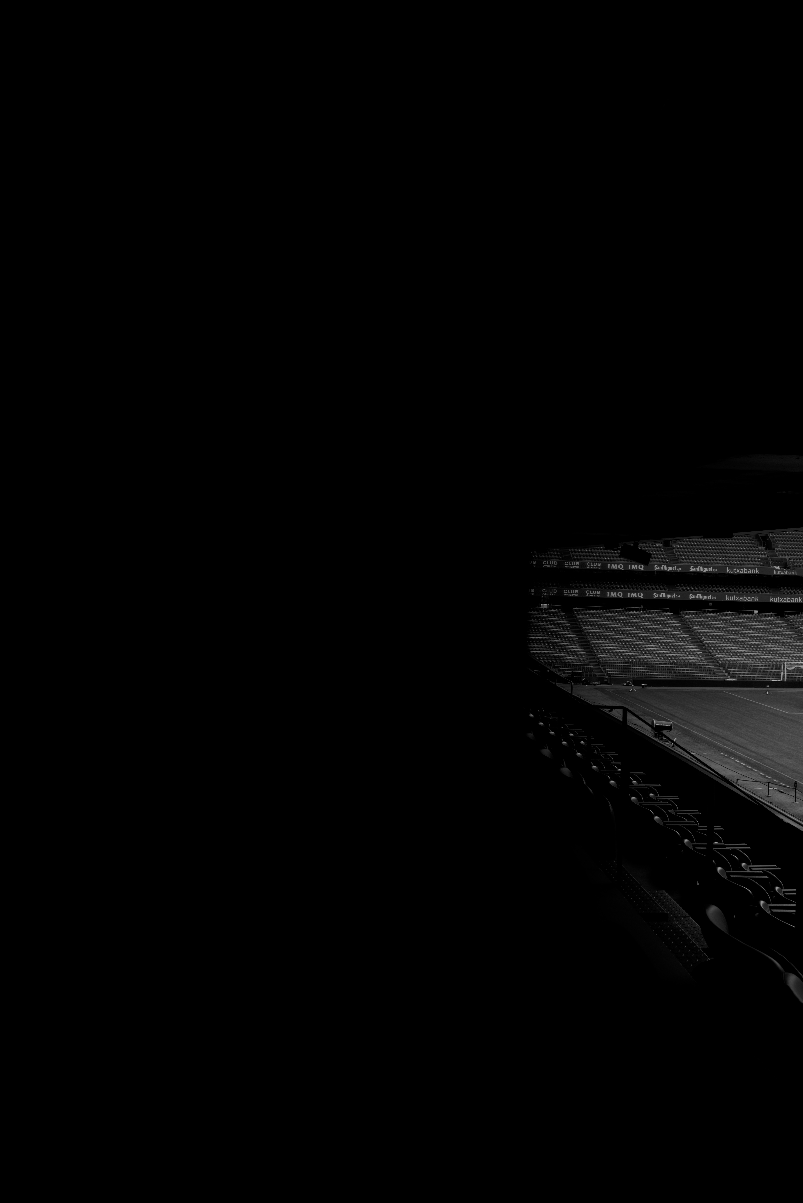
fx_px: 936
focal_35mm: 28
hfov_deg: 46.4
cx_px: 402
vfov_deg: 65.5
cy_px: 602
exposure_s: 1/125
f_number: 5.6
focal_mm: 28
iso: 200
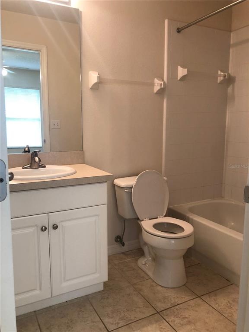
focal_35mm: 28
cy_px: 166
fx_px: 269
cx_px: 124
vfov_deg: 63.4
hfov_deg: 49.7
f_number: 1.8
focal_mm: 4
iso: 32
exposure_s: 1/24
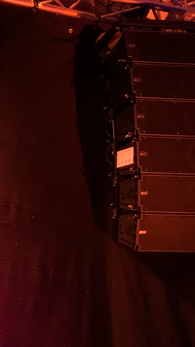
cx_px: -205
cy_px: 238
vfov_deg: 24.3
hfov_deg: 12.2
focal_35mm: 87
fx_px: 800
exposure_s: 1/9
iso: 100
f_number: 1.8
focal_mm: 4
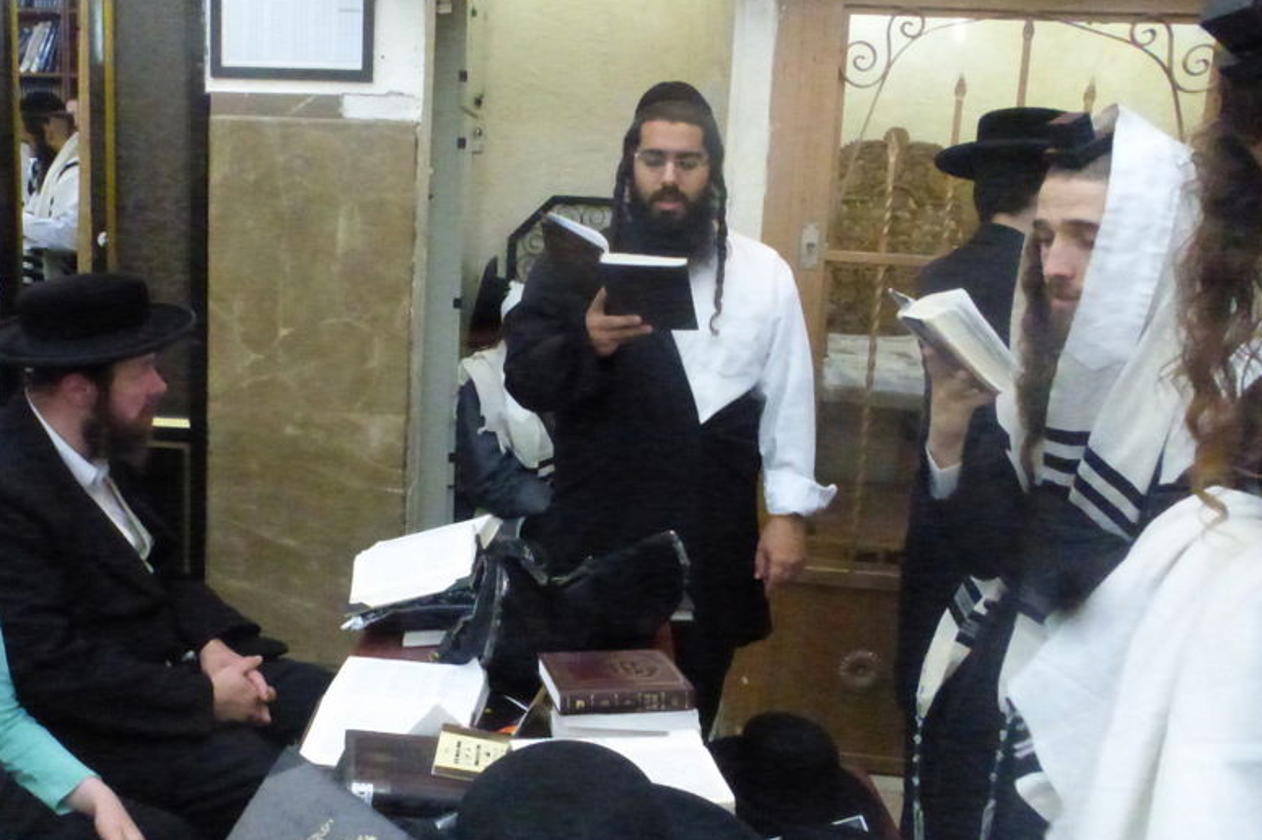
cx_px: 451
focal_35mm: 33
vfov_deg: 39.8
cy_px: 340
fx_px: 1156
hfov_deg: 56.4
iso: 3200
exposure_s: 1/60
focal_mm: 4.3
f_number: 6.3
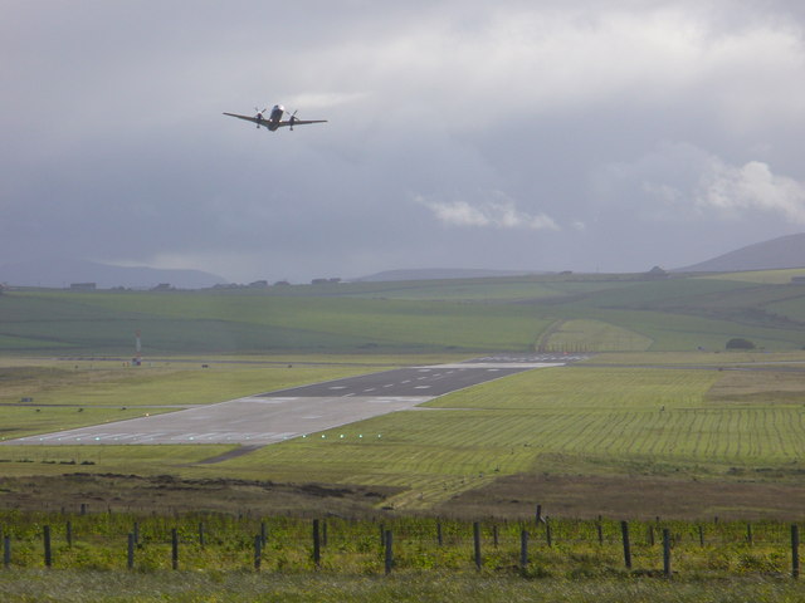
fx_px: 5163
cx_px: 402
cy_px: 302
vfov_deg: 6.7
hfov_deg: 8.9
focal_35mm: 222
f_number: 4.5
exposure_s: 1/800
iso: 80
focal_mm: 36.6
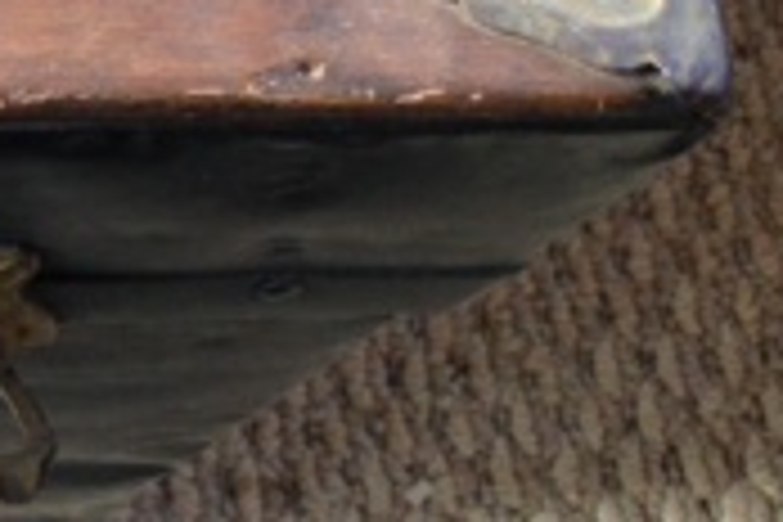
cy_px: -360
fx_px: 2740
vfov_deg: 10.4
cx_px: -626
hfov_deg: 14.3
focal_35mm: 126
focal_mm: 4.12
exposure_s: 1/20
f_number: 2.4
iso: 64
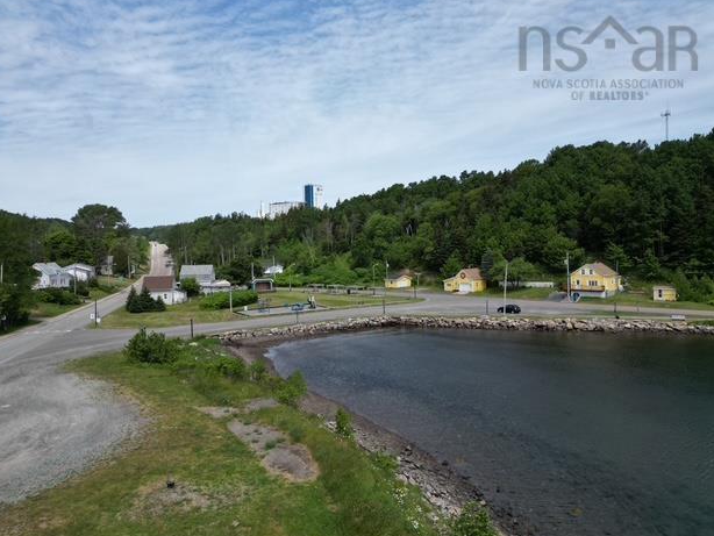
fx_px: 516
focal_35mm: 25
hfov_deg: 69.3
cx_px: 344
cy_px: 265
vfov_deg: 54.9
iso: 120
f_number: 1.7
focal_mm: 6.72
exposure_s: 1/4000
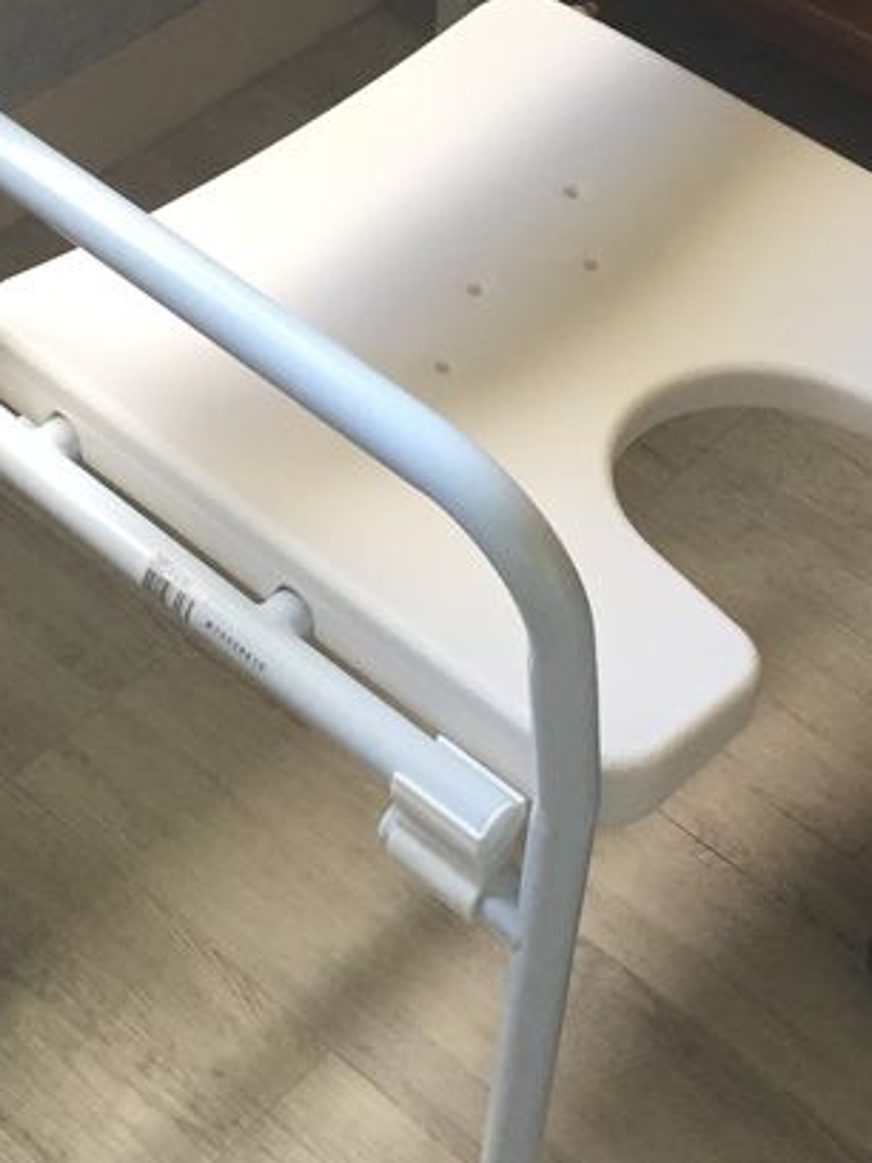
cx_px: 305
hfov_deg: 20.7
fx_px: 2385
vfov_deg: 27.0
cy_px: 259
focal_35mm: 71
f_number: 2.2
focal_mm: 4.15
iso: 64
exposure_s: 1/33
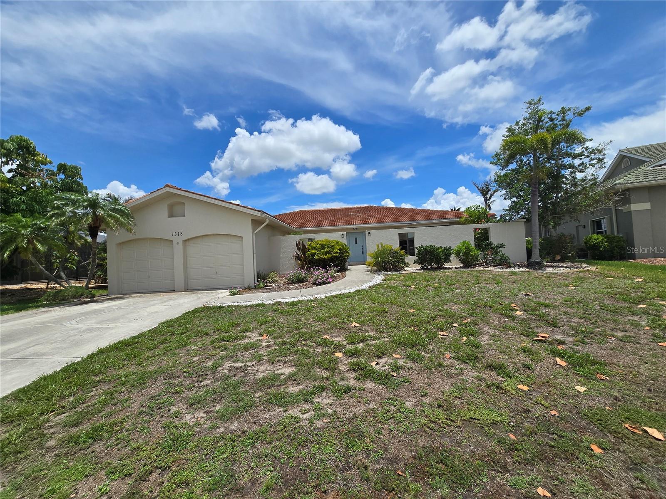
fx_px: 250
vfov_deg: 89.9
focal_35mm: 13
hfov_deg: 106.2
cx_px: 333
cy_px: 250
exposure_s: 1/4432
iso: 50
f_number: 2.2
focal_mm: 2.2
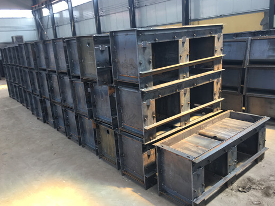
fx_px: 238
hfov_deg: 59.9
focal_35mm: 30
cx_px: 135
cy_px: 103
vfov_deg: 46.8
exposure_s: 1/50
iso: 32
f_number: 2.2
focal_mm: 4.15
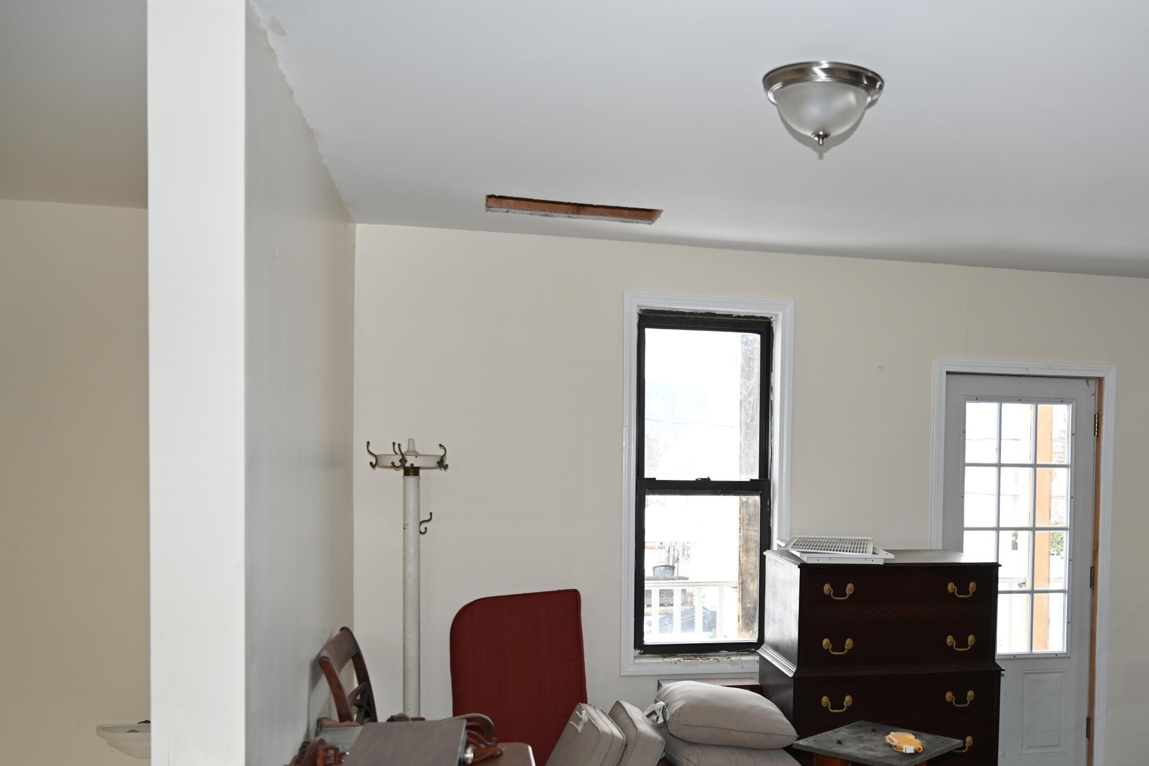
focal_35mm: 36
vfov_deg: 36.7
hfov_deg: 52.0
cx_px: 805
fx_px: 1140
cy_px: 518
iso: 200
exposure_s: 1/60
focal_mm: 24.5
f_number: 4.5
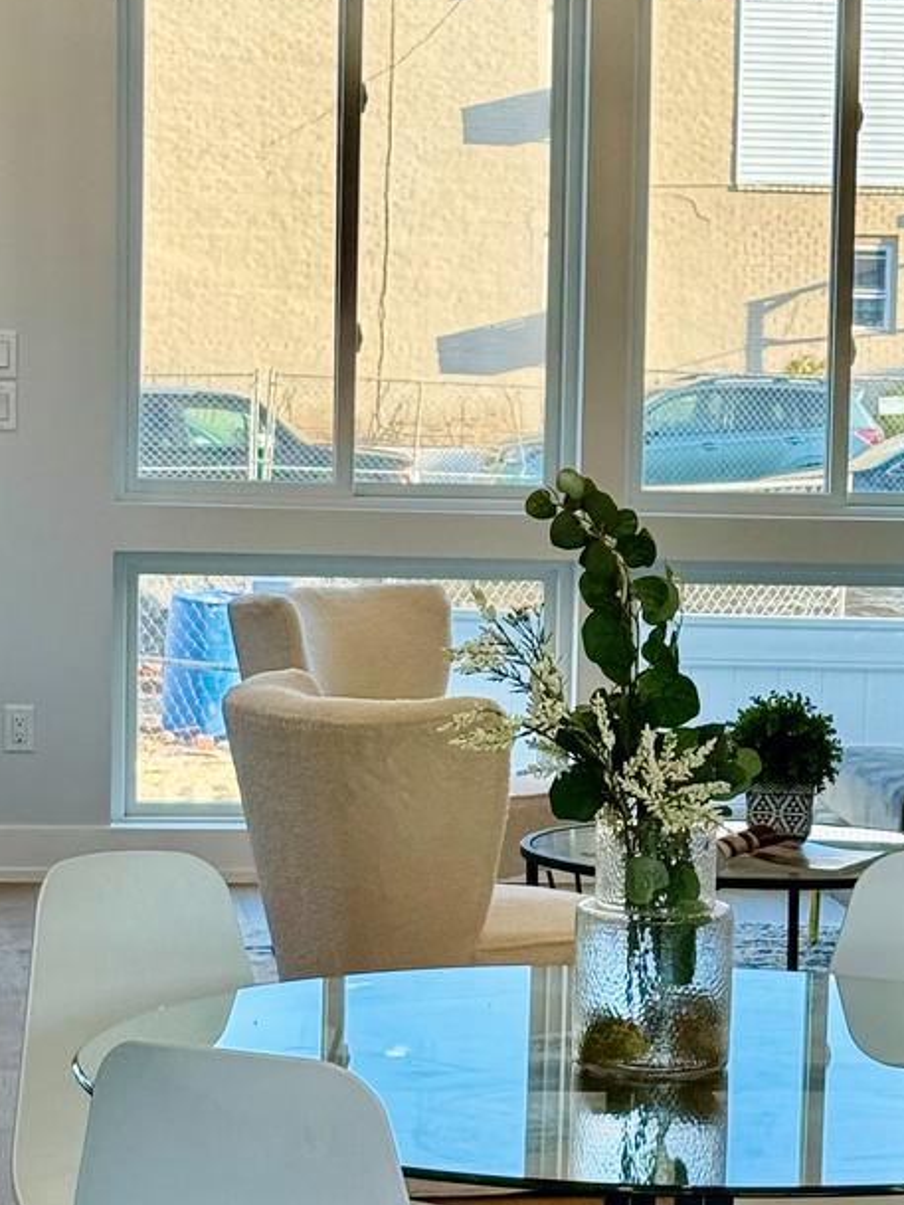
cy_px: 762
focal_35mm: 121
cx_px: 760
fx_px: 4212
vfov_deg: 16.3
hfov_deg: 12.2
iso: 80
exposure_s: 1/359
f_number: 1.78
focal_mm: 6.76
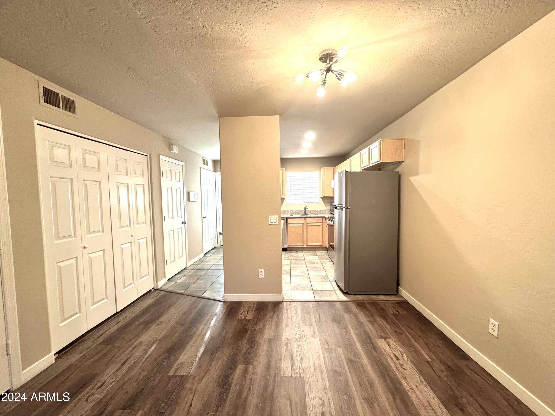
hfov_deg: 102.1
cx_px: 278
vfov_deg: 85.7
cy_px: 208
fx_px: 224
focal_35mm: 14
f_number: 2.2
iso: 200
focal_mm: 2.22
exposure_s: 1/60
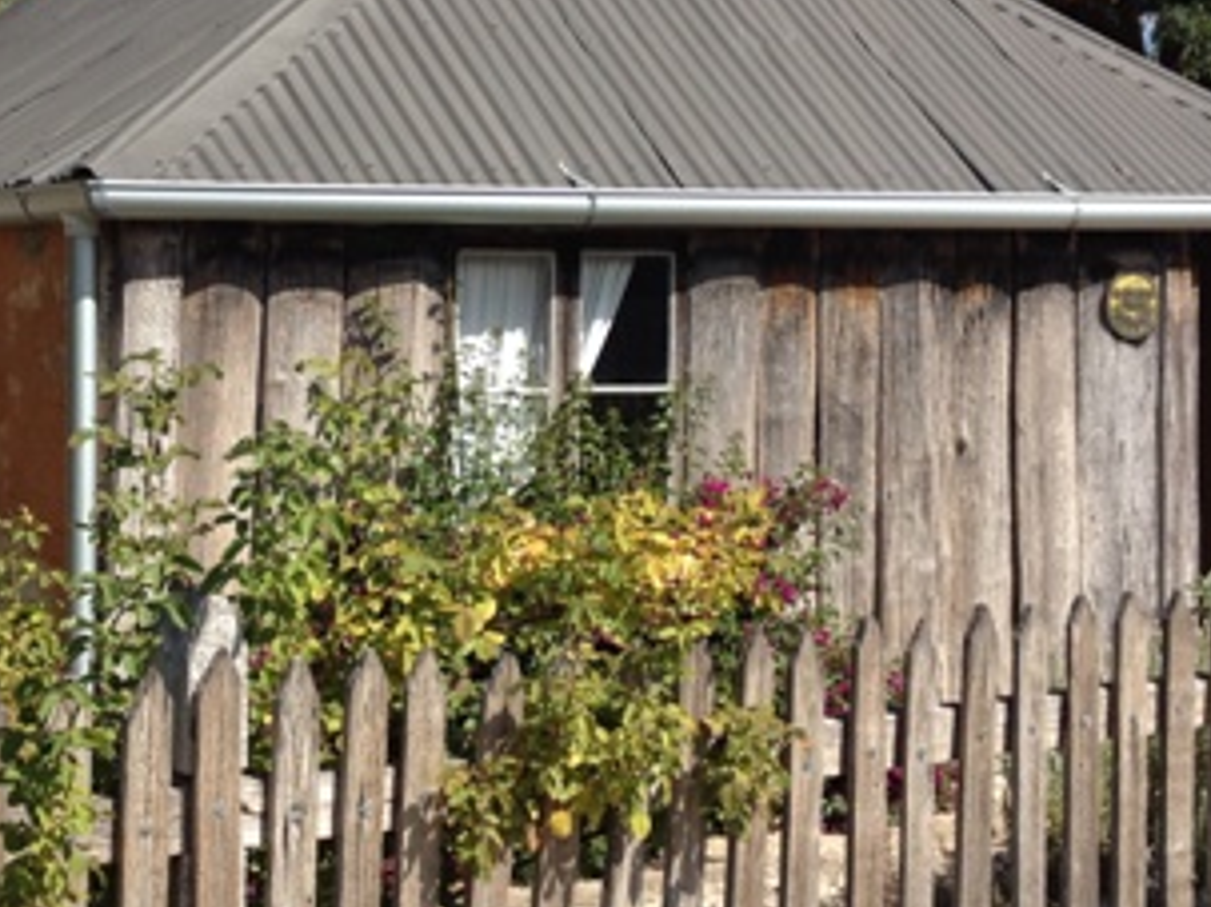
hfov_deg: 26.2
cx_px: 440
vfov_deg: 19.8
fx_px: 2588
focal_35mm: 74
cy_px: 276
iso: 50
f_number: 2.4
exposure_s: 1/1416
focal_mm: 4.28
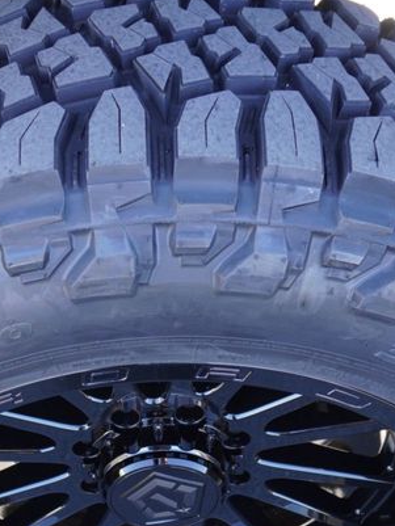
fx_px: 897
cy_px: 358
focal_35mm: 59
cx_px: 105
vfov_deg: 32.4
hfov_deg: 24.6
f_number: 4
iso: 200
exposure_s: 1/60
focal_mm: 16
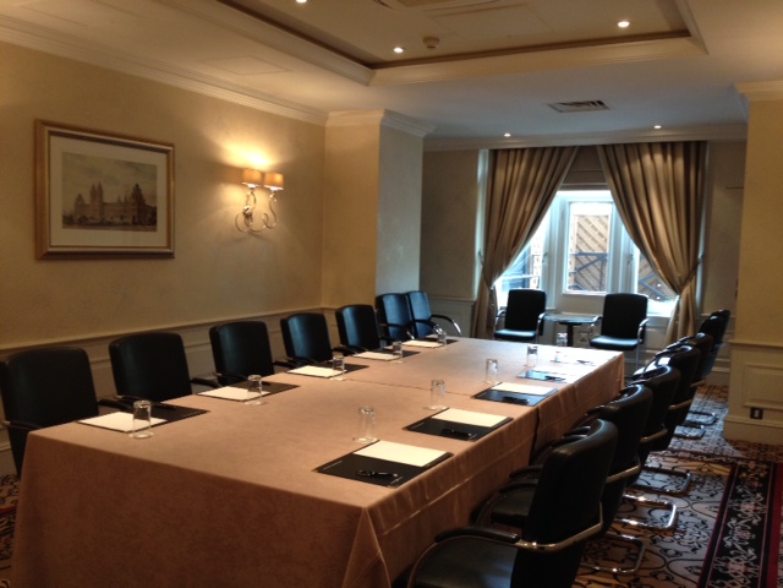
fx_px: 792
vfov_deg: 40.7
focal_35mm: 35
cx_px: 392
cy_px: 294
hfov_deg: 52.6
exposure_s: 1/20
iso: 125
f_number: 2.4
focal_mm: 4.28
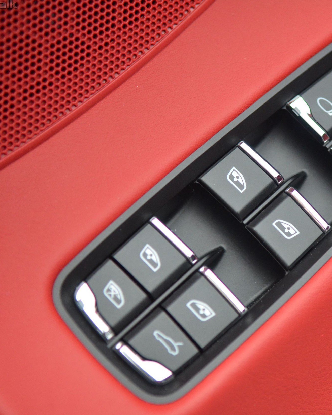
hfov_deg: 18.7
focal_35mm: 81
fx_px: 995
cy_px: 207
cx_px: 276
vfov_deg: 23.6
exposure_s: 1/250
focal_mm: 38
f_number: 2.8
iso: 1600
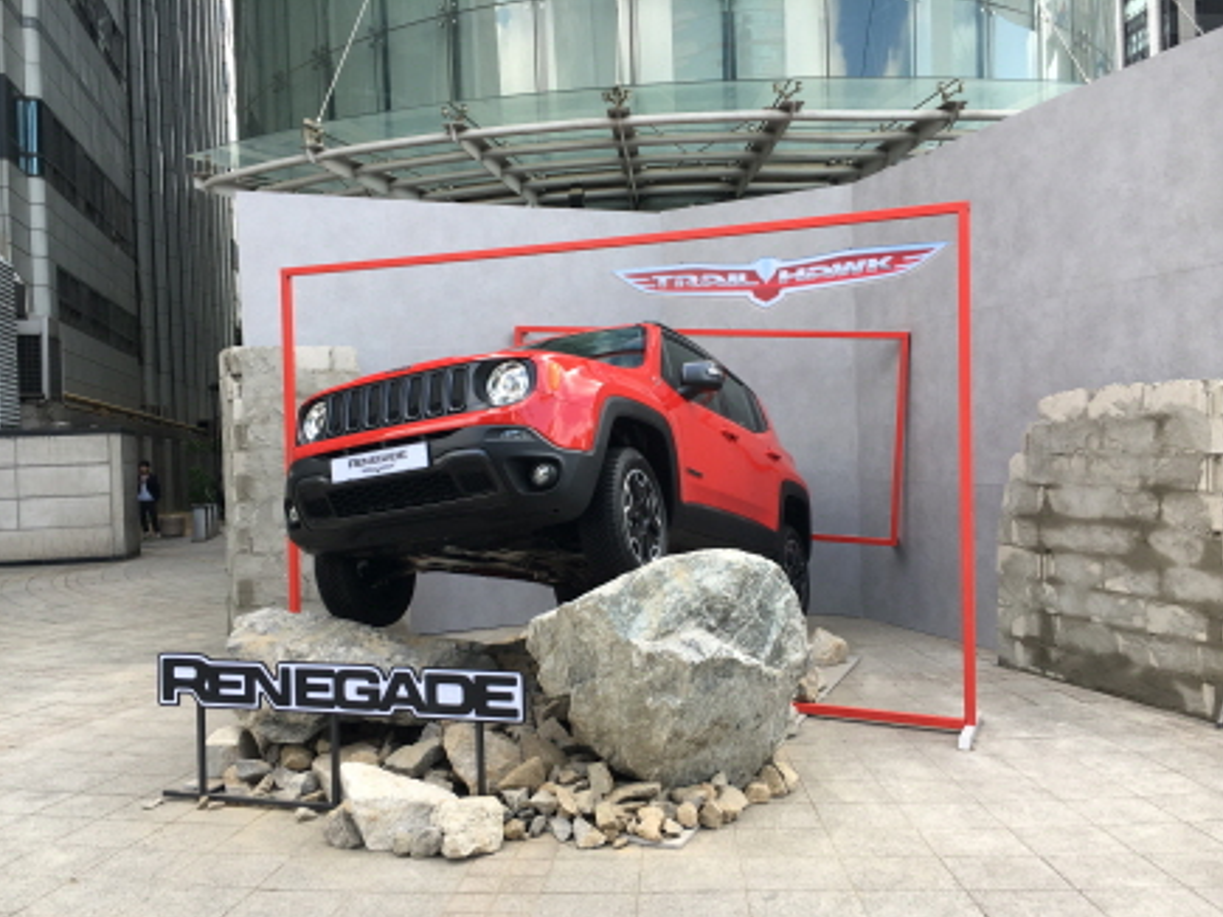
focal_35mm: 30
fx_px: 1060
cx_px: 596
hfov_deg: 60.0
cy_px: 471
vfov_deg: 46.8
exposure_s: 1/178
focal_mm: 4.15
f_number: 2.2
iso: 25
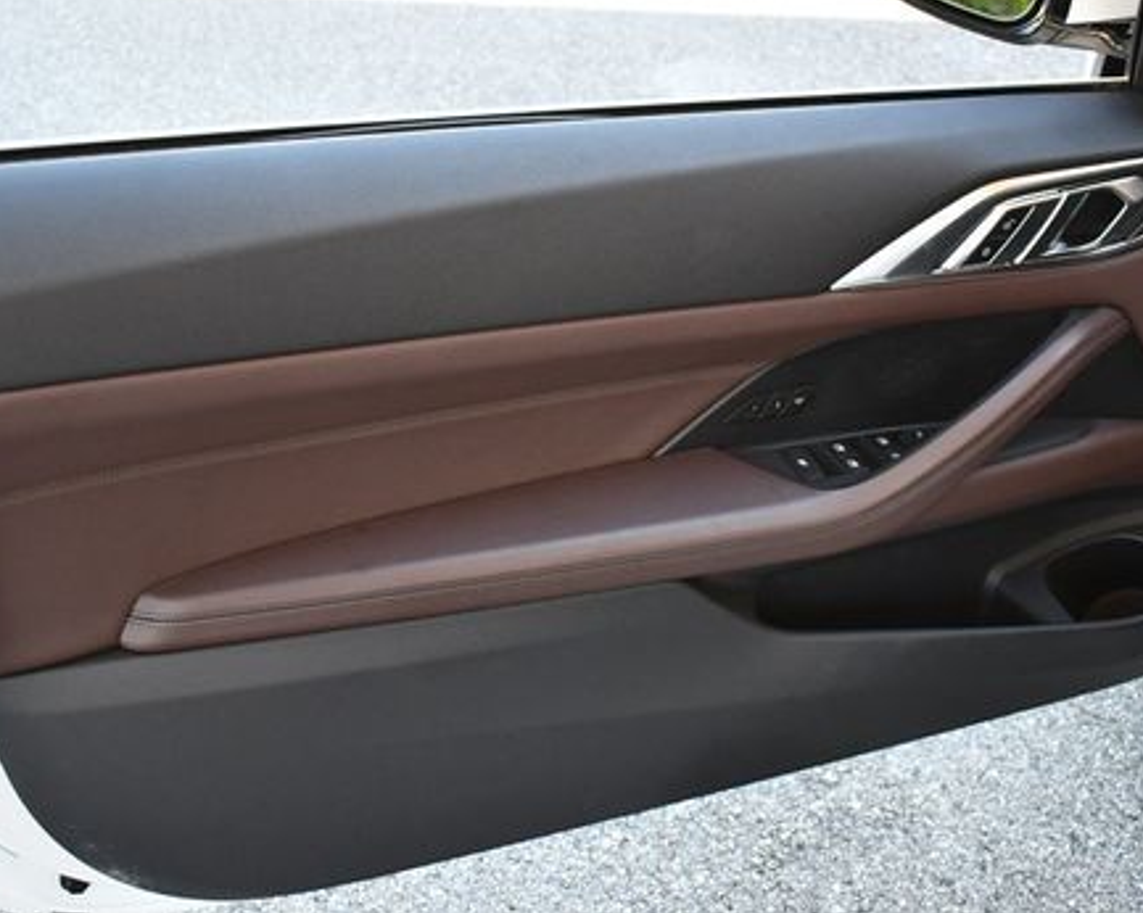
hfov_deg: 37.4
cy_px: 354
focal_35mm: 50
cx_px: 562
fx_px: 1691
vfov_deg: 30.1
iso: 450
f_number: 3.5
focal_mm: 18
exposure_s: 1/250
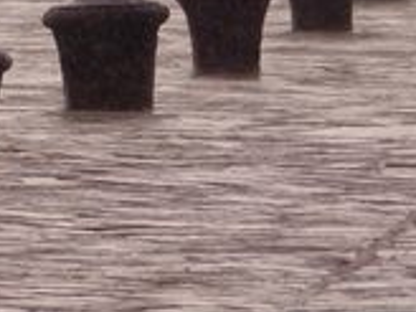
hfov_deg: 0.9
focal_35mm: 2190
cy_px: 180
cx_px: 335
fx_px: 26318
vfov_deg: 0.7
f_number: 2.8
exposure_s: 1/400
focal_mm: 108
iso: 100
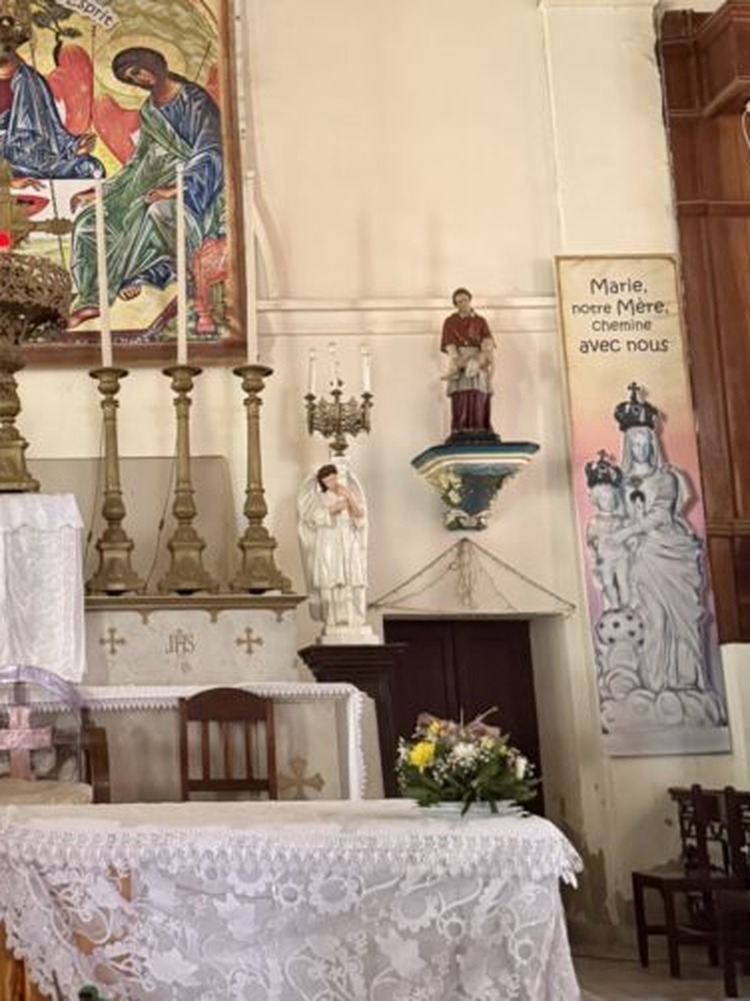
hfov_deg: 28.3
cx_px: 42
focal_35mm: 49
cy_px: 431
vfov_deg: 38.8
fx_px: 1417
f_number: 1.78
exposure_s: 1/59
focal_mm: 6.76
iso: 800
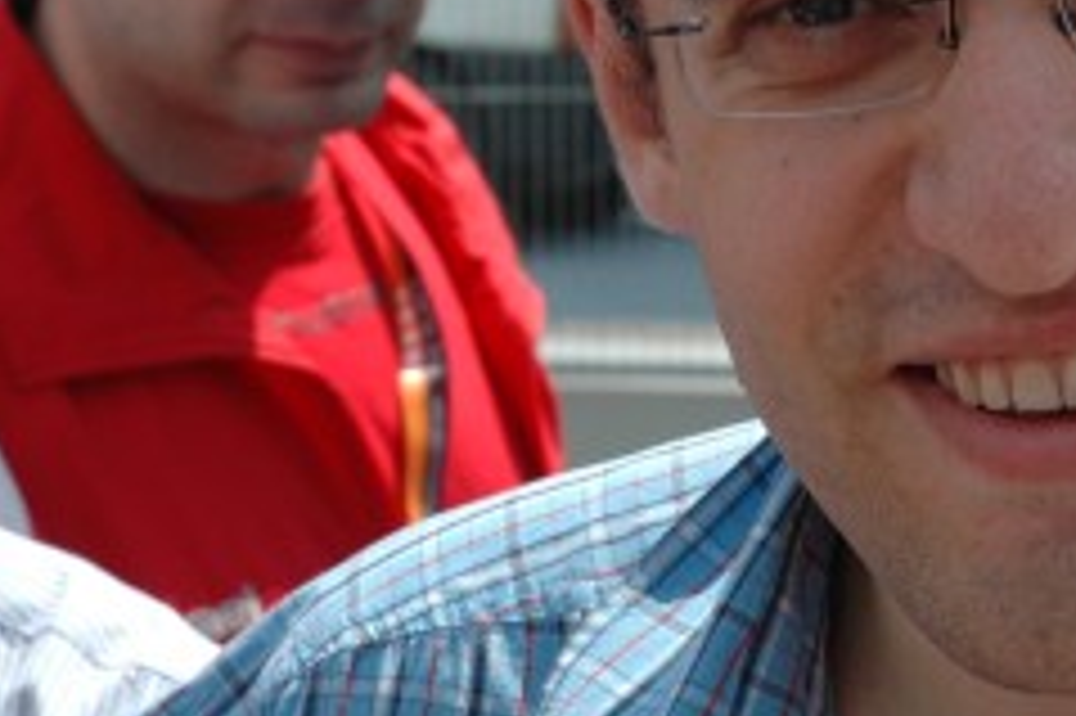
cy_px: 41
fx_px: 5436
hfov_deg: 11.3
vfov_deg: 7.5
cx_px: 797
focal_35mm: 182
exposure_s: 1/320
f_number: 9
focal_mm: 50
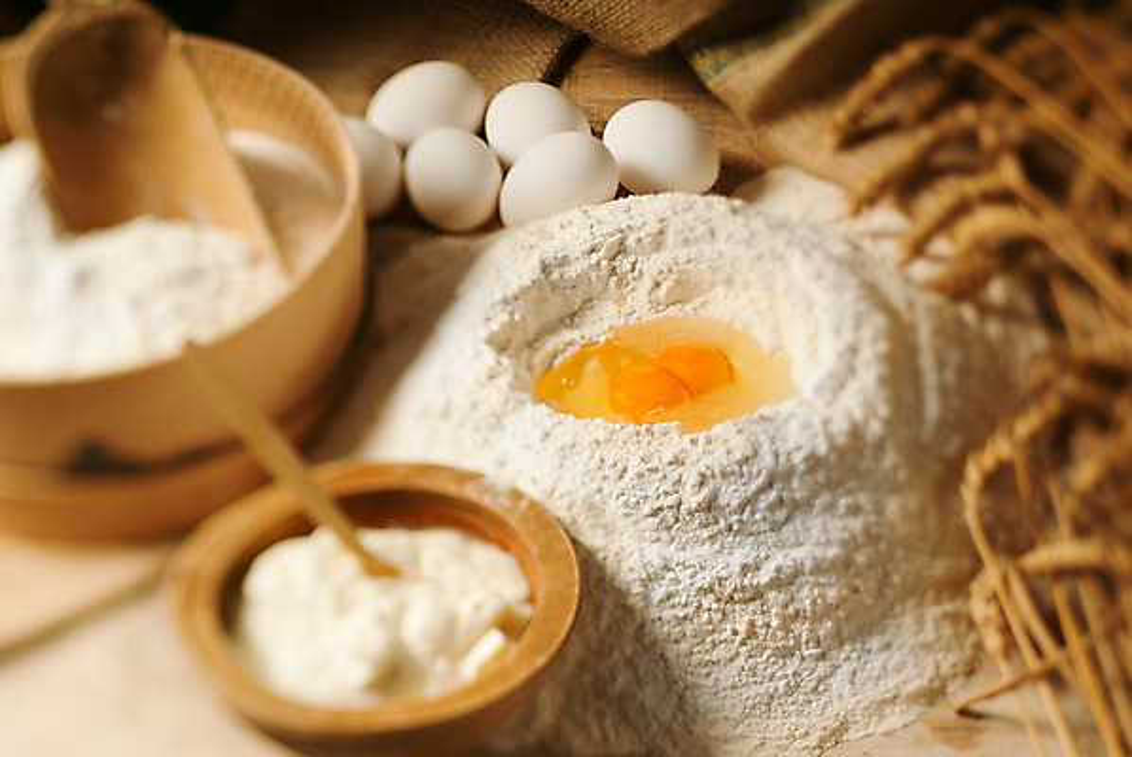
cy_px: 378
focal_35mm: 75
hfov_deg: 27.0
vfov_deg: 18.2
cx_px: 566
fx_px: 2361
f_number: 1.8
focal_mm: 50
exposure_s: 1/250
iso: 100
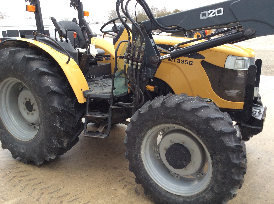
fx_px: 253
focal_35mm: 32
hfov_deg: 56.9
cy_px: 102
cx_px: 137
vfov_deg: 44.1
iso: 40
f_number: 2.4
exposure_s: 1/120
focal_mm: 3.3
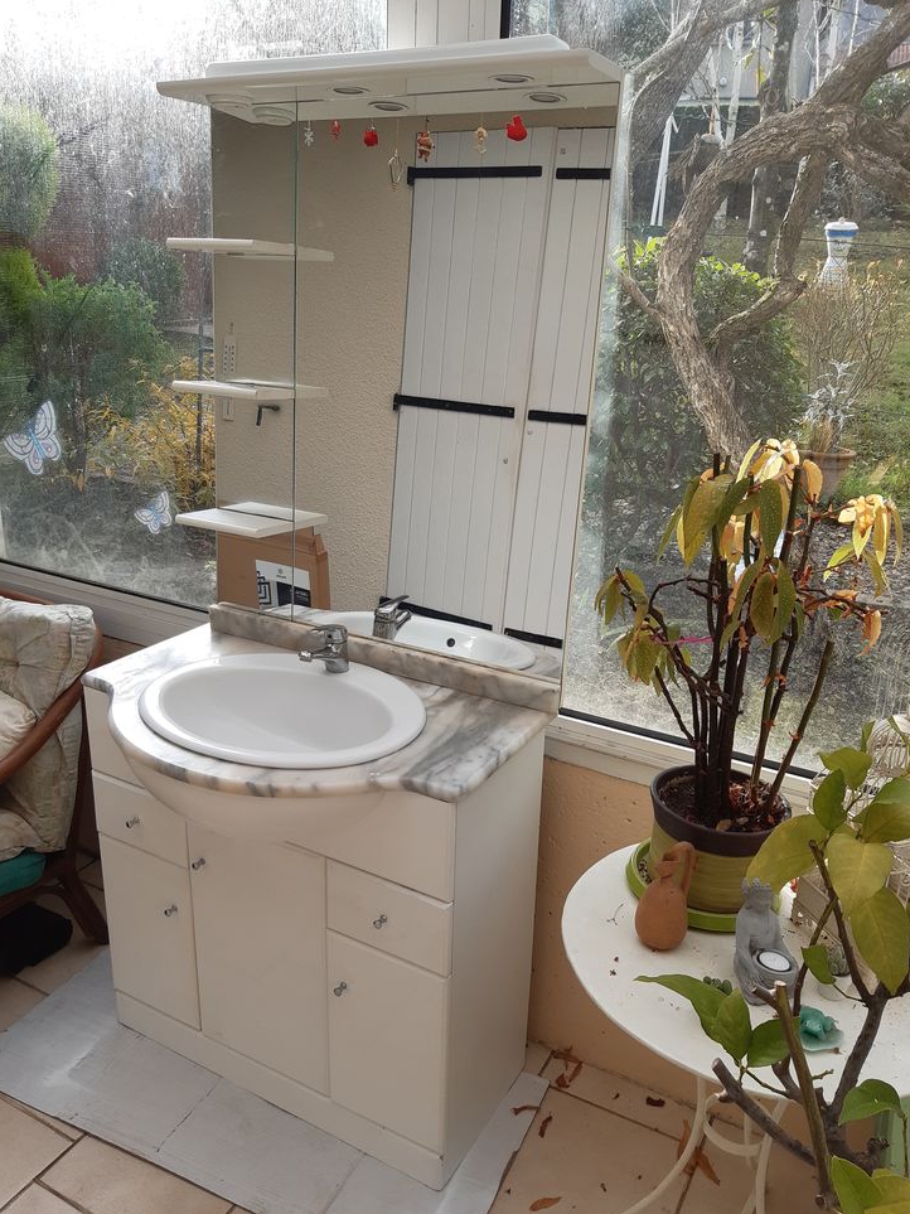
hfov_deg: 51.3
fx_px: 947
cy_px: 620
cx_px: 446
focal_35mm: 27
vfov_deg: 65.3
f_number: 1.7
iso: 40
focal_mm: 3.92
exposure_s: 1/282
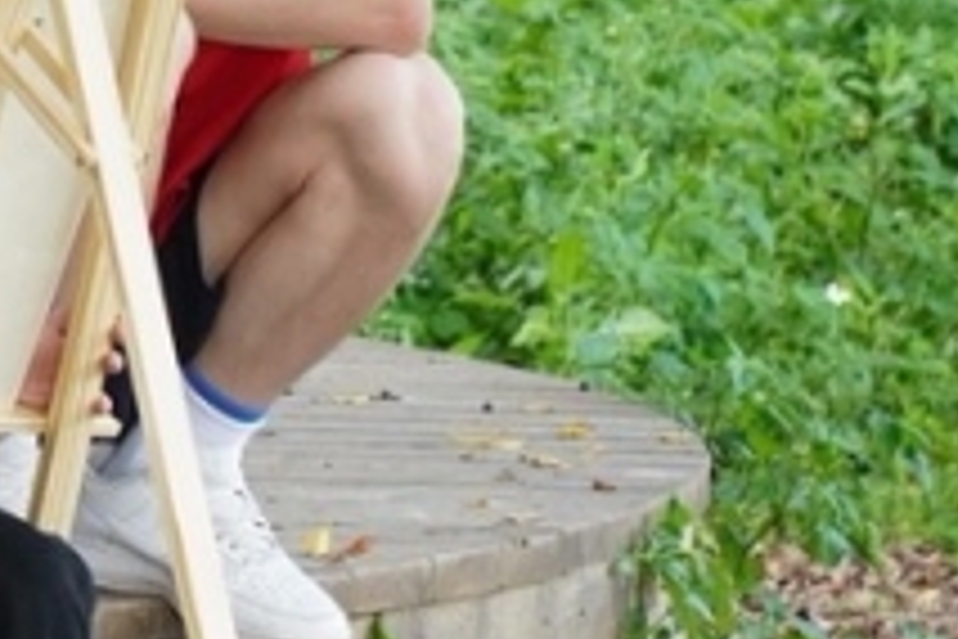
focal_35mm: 518
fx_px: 13774
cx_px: -454
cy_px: 225
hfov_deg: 4.0
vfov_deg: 2.7
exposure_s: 1/250
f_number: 6.3
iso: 1000
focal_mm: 105
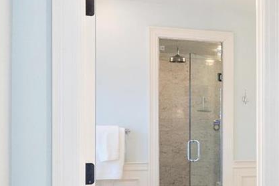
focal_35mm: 69
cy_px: 136
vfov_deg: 19.6
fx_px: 535
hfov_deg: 25.5
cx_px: 355
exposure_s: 1/10
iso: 400
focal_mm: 9
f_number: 8
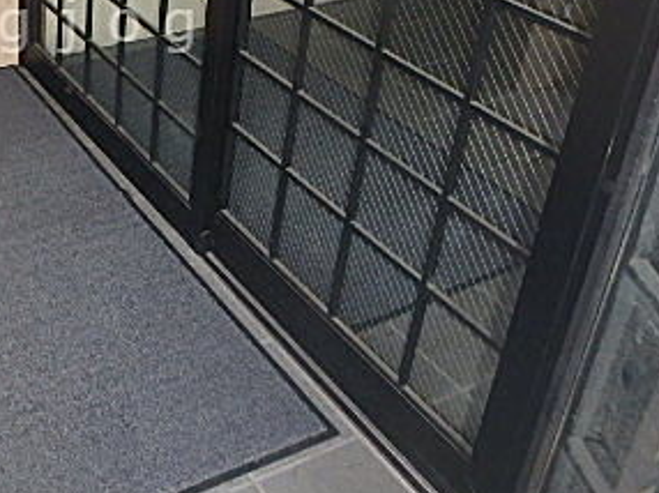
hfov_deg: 37.4
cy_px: 25
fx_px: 894
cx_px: 48
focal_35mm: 47
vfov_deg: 29.2
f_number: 3.5
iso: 400
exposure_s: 1/30
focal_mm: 3.7
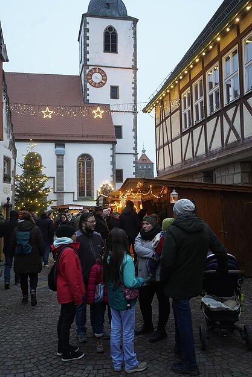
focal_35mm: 32
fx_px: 336
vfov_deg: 58.7
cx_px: 126
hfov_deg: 41.1
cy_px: 188
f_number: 4
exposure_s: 1/160
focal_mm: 32
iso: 3200
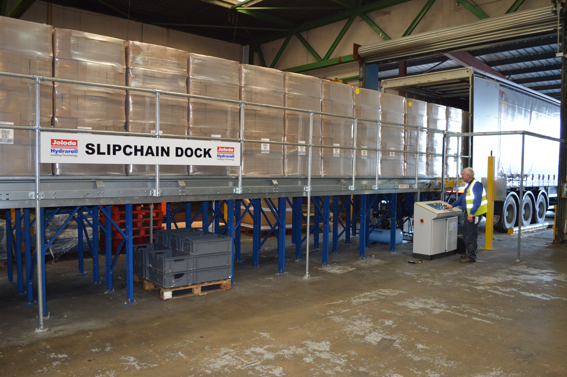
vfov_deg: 47.8
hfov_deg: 67.4
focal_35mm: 27
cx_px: 284
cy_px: 188
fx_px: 425
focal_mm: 18
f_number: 3.5
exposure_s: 1/60
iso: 1100
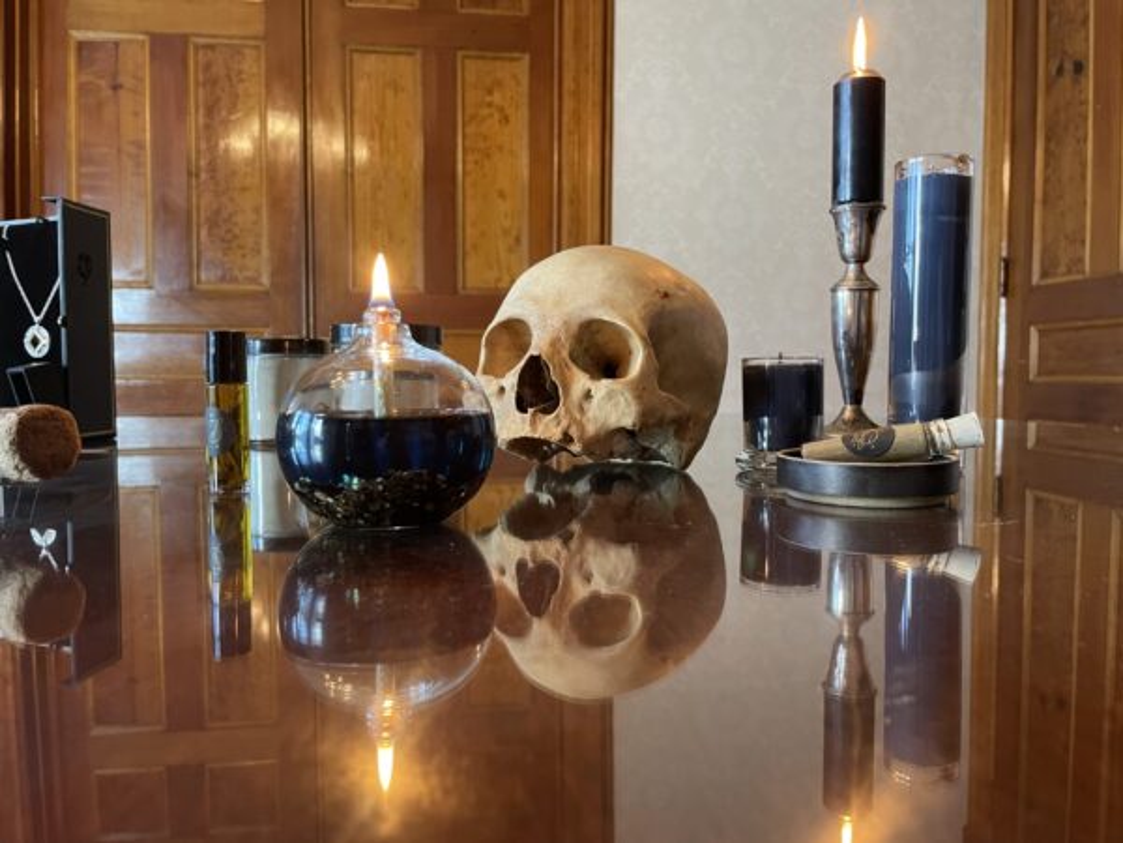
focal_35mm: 26
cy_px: 422
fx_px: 843
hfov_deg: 67.3
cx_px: 562
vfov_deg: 53.1
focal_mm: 4.2
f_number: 1.6
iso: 400
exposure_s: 1/40
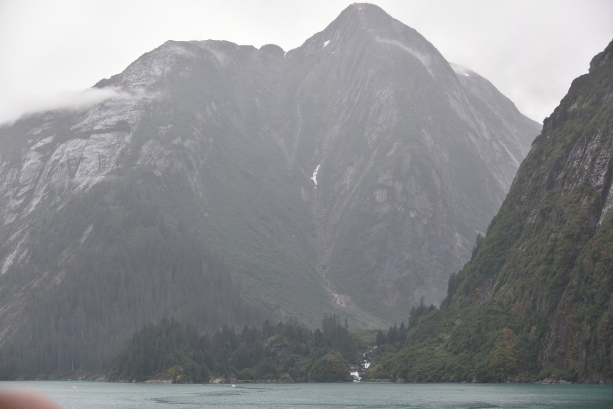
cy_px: 204
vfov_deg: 18.9
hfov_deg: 28.1
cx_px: 306
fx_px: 1226
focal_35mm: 72
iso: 180
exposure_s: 1/160
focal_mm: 72
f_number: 5
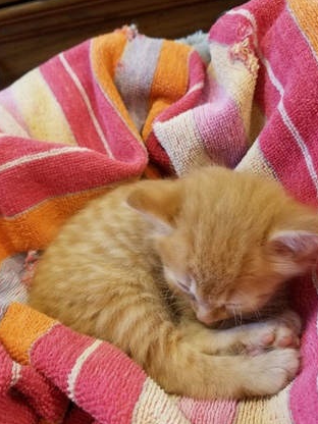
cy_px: 230
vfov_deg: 59.9
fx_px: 367
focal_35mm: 30
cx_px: 173
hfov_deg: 46.7
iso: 200
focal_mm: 4.2
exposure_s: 1/13
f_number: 1.7
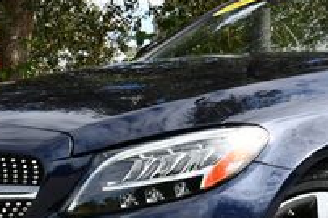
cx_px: 286
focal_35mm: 139
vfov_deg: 9.9
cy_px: 124
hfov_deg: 14.6
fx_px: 1265
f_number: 8
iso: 140
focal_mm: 22
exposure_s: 1/250
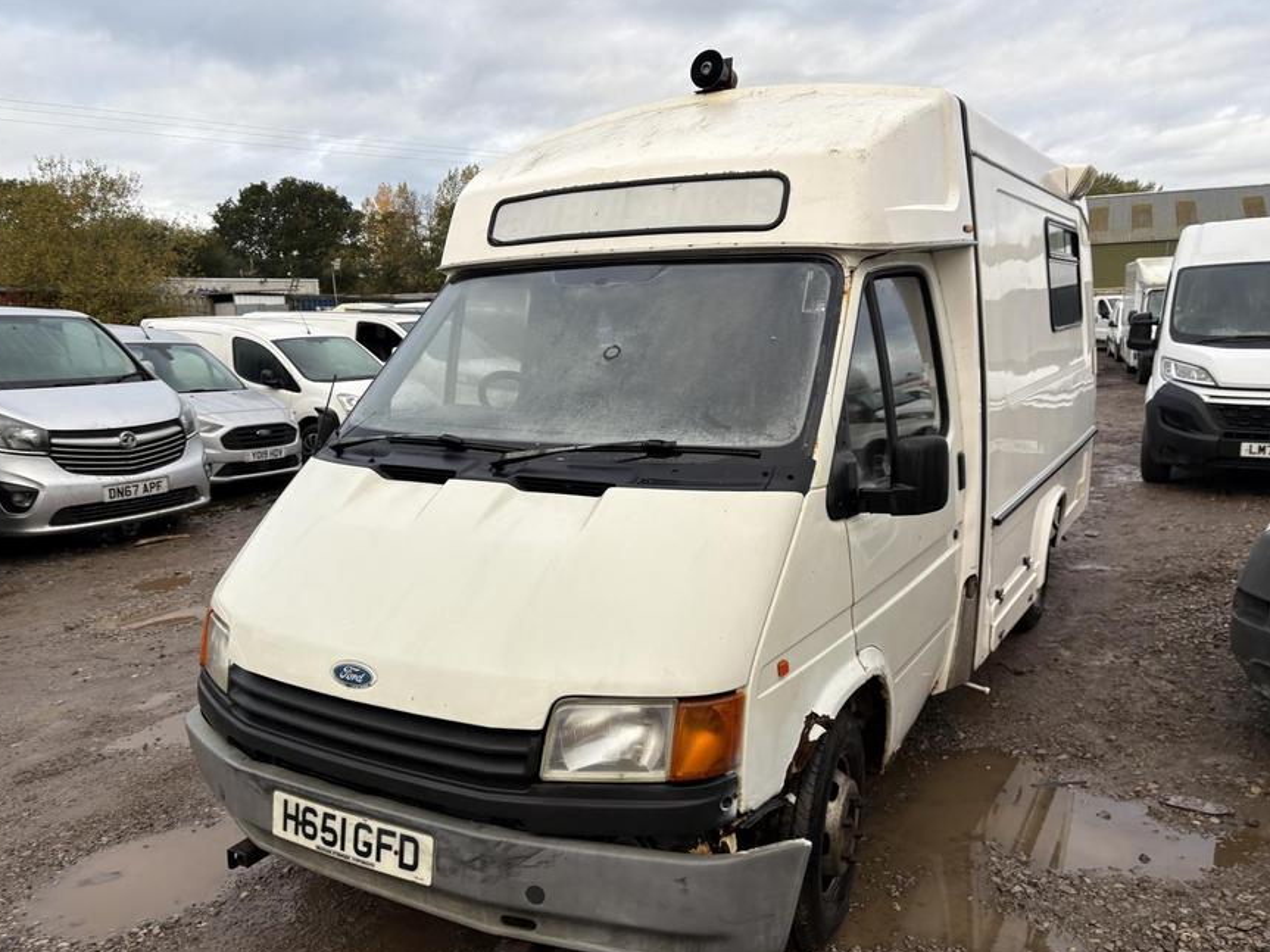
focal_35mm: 27
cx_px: 637
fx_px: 990
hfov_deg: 65.3
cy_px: 489
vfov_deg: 51.3
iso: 50
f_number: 1.6
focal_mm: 5.96
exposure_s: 1/447
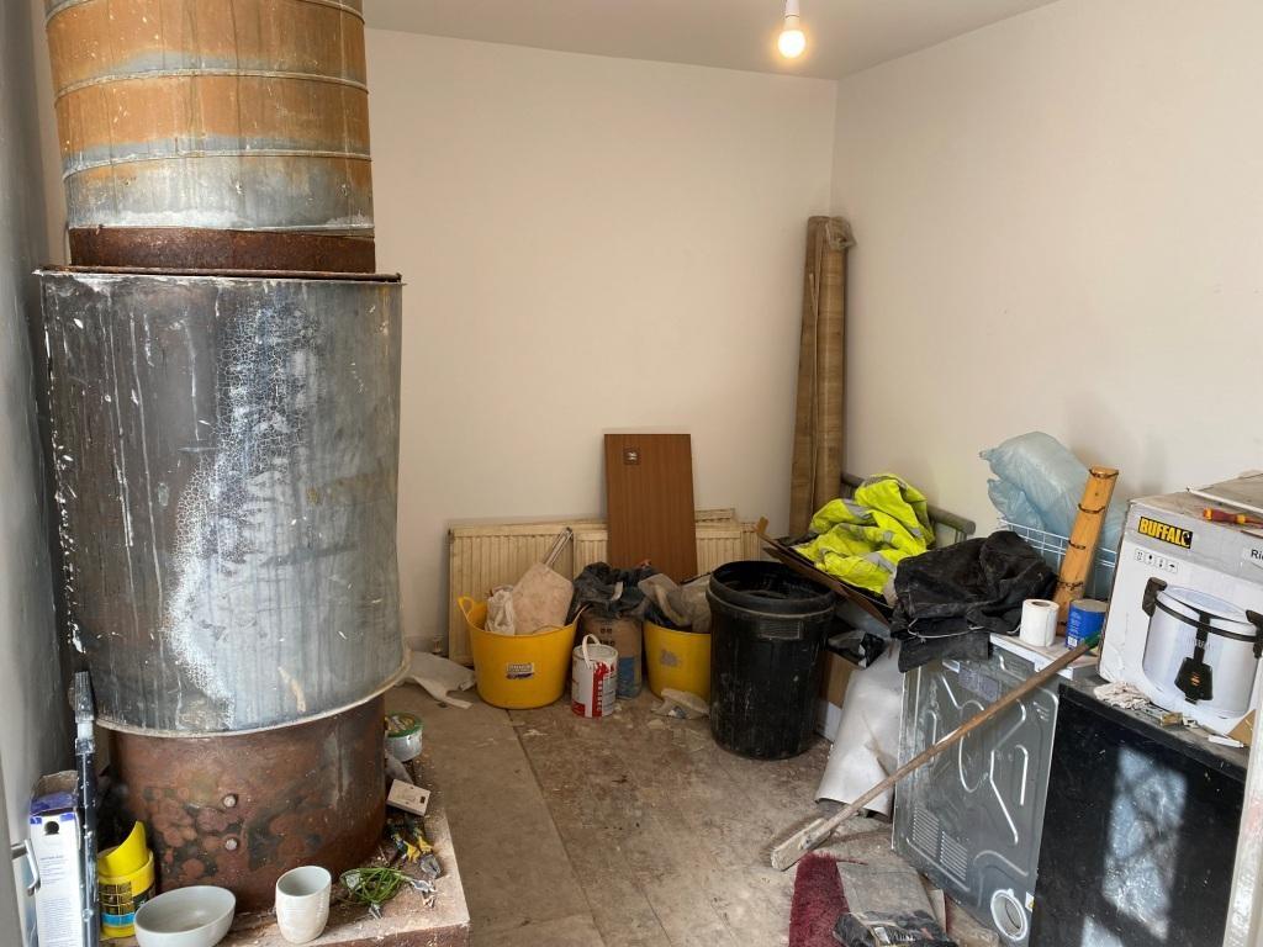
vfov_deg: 53.1
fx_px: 949
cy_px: 474
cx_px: 632
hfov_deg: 67.3
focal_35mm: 26
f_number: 1.8
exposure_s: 1/122
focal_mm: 4.25
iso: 50
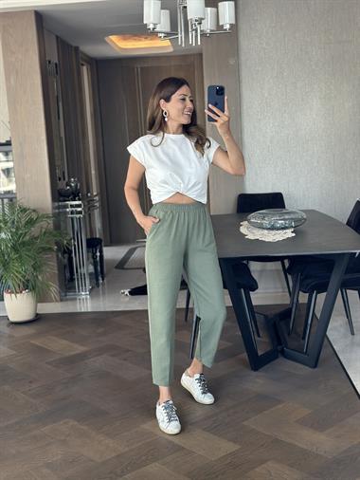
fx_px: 665
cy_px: 240
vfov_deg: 39.6
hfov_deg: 30.3
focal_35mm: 48
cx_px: 180
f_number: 1.78
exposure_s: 1/60
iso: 125
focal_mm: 6.86
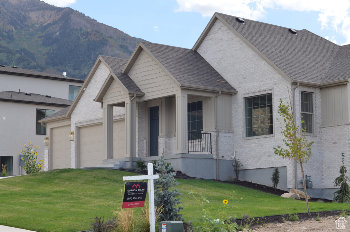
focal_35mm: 75
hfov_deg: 27.0
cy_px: 116
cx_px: 175
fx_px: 728
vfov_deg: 18.1
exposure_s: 1/250
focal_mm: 50
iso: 180
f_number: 8
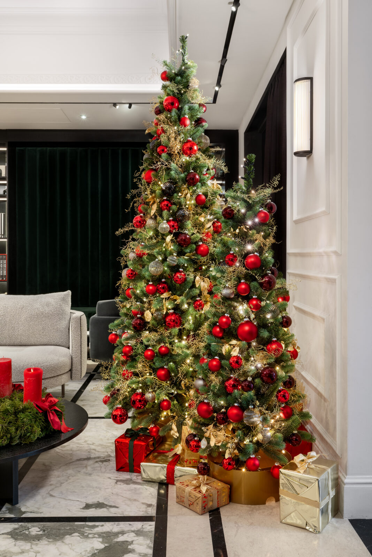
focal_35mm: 35
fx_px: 542
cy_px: 278
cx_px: 186
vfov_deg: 54.4
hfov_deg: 37.9
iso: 200
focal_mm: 35
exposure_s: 1
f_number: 8
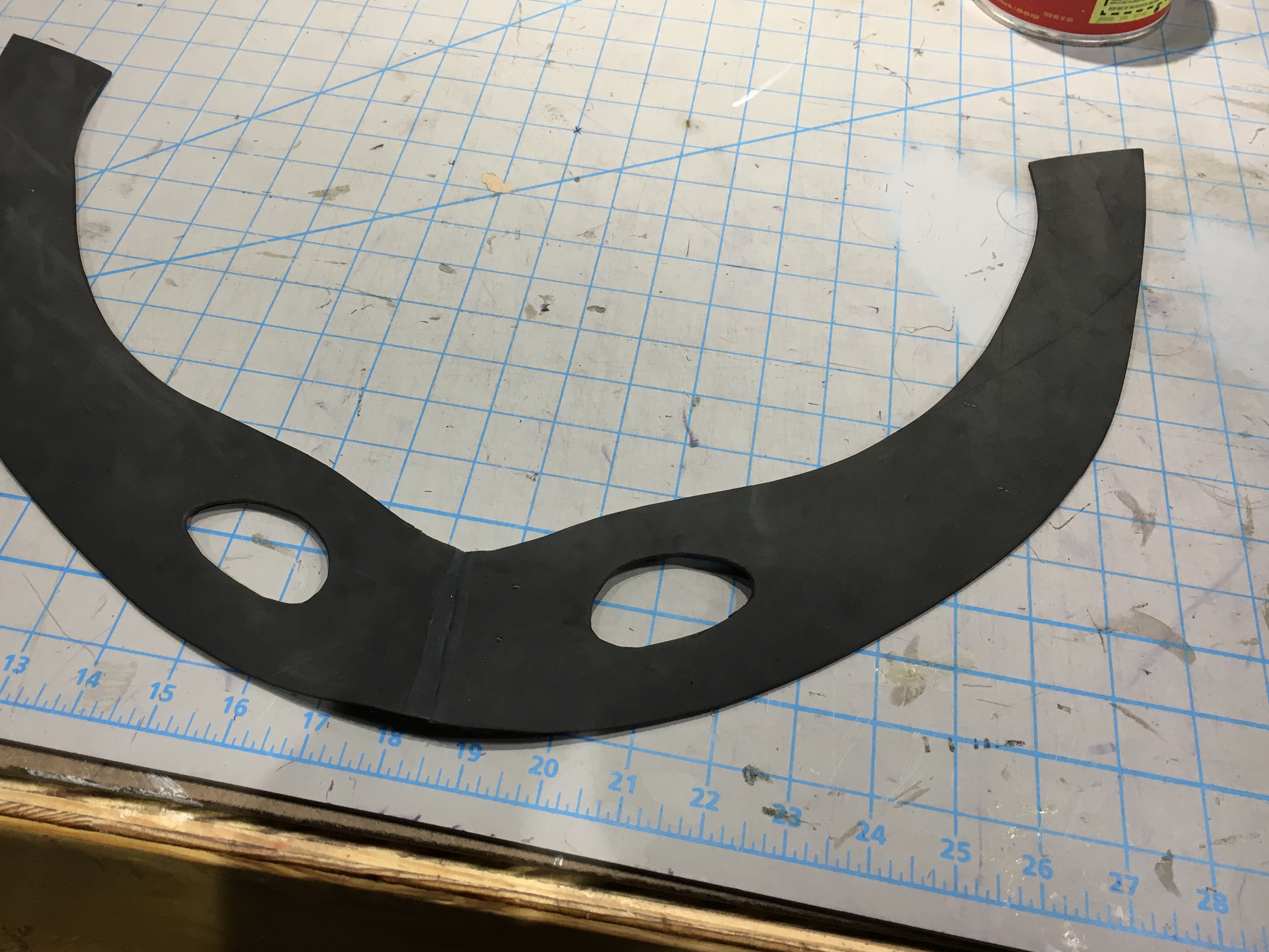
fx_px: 1246
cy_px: 427
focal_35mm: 34
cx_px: 563
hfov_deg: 53.8
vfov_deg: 41.7
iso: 25
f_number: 2.2
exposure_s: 1/30
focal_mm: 4.15
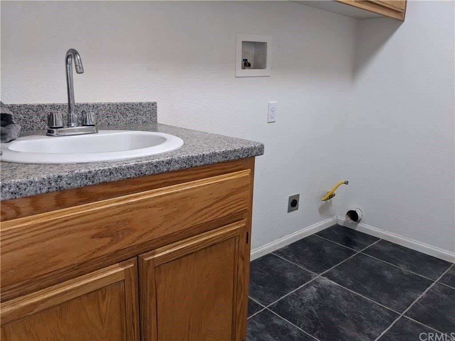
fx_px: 355
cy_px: 170
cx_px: 228
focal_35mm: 27
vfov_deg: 51.4
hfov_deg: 65.3
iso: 344
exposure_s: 1/60
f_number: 1.73
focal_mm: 4.38
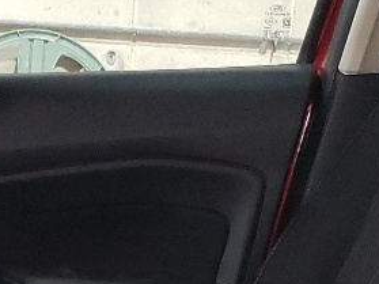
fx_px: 1631
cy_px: 419
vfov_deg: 9.7
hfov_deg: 13.2
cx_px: 136
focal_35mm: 149
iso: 365
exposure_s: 1/30
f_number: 1.5
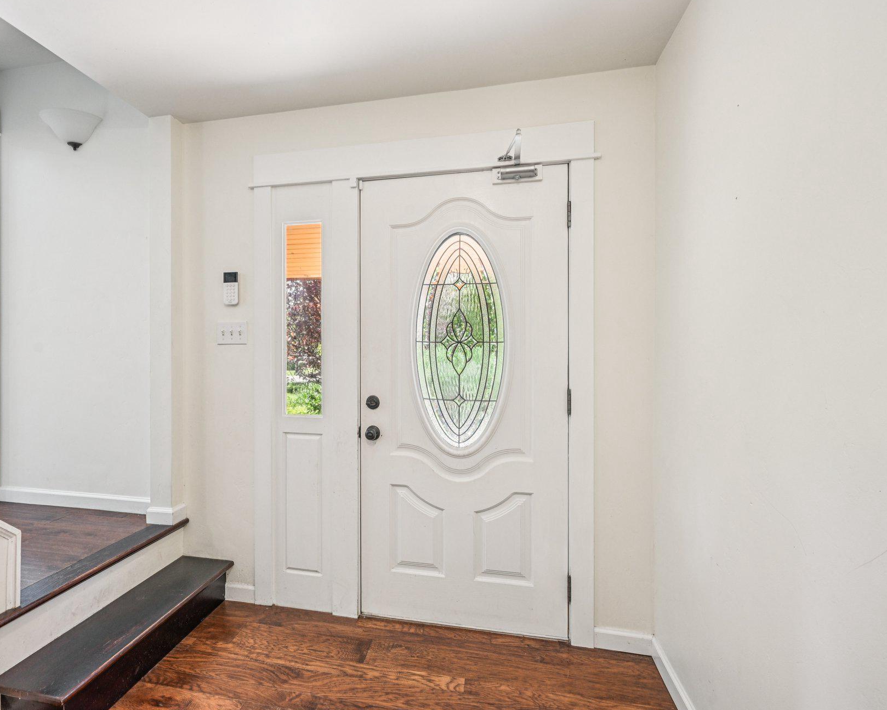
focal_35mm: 19
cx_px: 372
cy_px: 350
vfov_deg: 70.9
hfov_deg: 82.6
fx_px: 499
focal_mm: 16
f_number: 8
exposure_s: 1/40
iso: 800
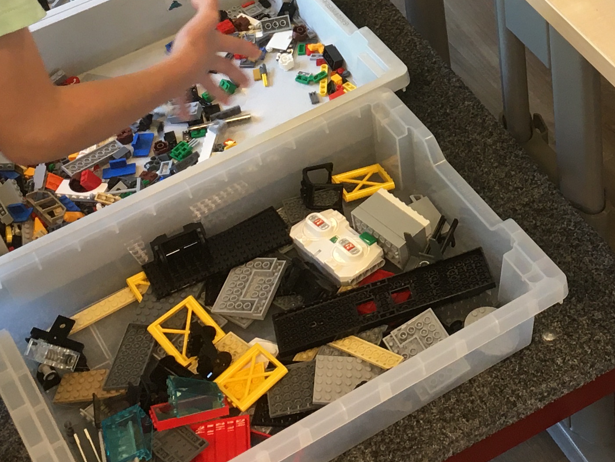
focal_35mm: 83
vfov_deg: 17.3
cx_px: 526
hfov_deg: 23.1
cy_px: -17
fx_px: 1475
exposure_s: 1/33
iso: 80
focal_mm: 4.15
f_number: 2.2
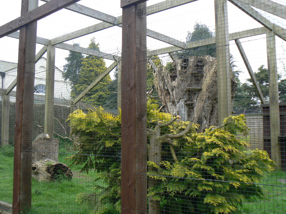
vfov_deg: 39.7
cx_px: 143
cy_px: 107
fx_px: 297
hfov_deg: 51.4
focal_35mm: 36
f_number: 5
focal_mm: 6
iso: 80
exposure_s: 1/100
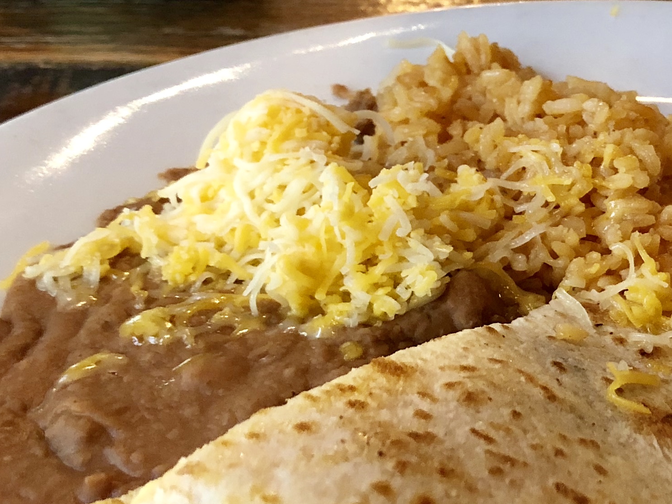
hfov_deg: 24.5
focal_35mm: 76
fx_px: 1476
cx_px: 662
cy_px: 221
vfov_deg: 19.4
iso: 64
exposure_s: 1/15
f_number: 1.8
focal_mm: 3.99
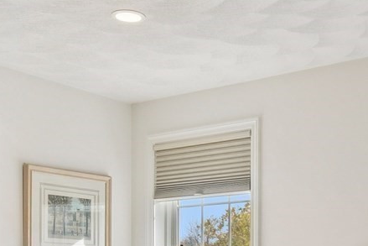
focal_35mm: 70
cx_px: 264
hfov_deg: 28.5
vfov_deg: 18.3
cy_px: 312
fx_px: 716
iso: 320
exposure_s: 1/50
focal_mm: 10
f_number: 5.6
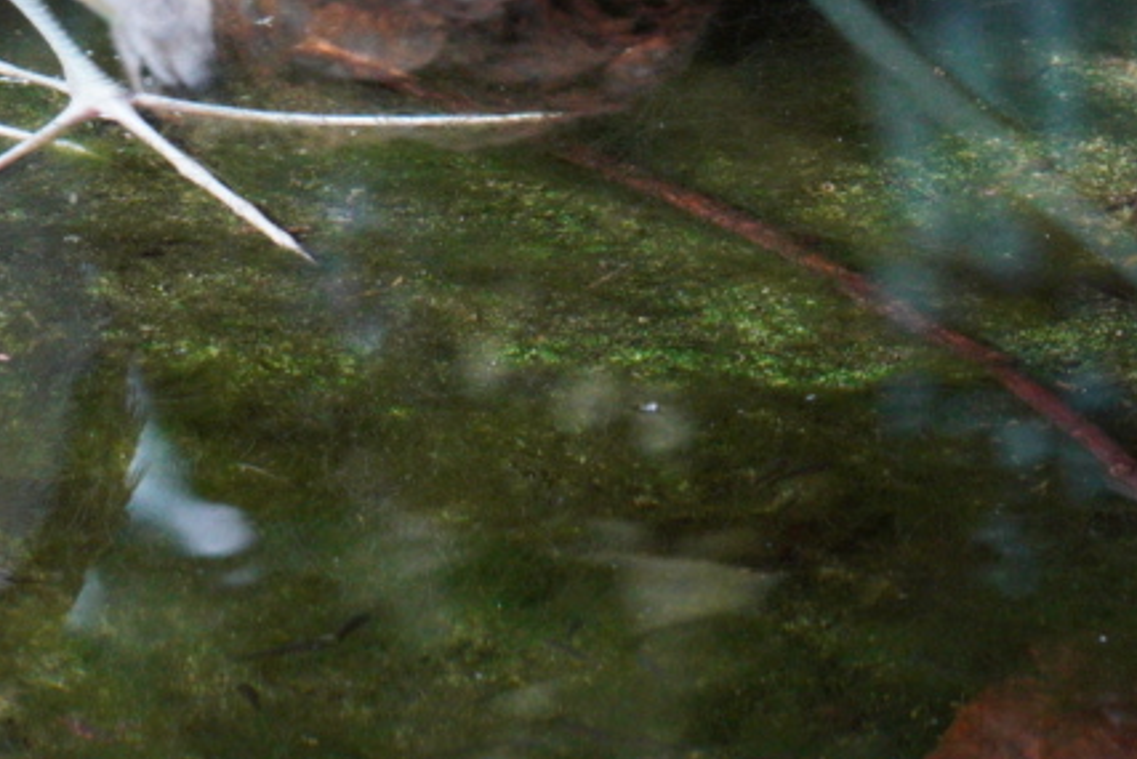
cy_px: -660
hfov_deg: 4.0
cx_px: -194
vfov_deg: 2.7
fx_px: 16144
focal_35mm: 511
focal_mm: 90
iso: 1000
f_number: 10
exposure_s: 1/60
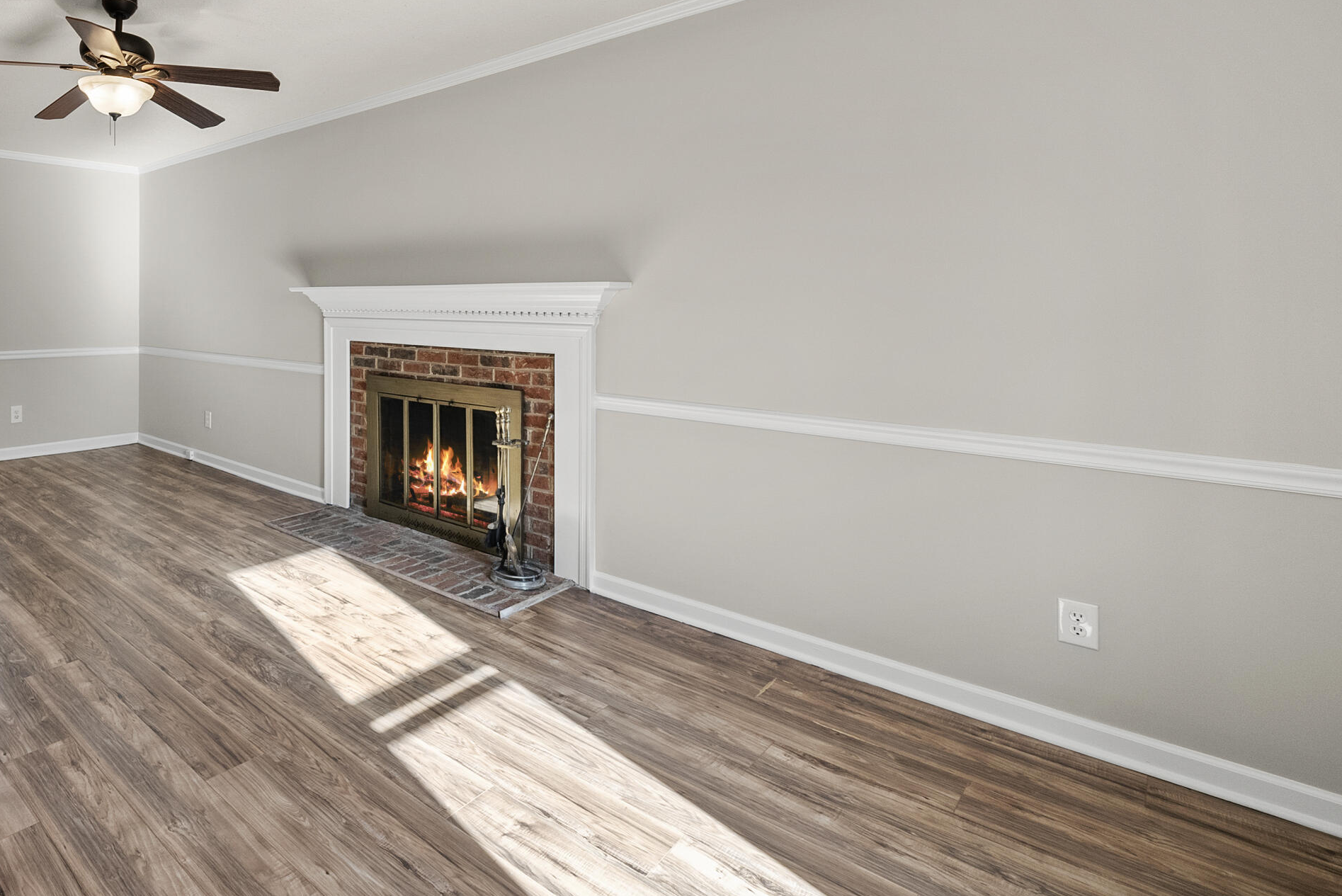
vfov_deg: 62.9
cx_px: 301
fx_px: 709
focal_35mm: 19
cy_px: 293
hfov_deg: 78.8
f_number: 7.1
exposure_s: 1/30
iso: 800
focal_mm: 12
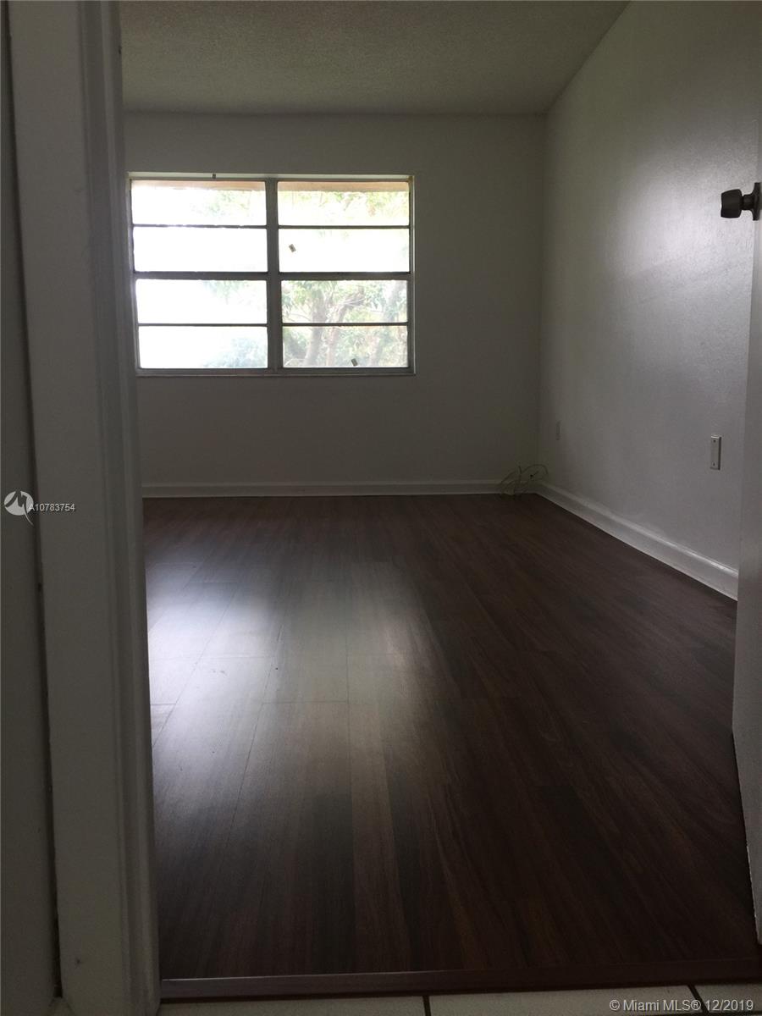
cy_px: 508
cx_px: 381
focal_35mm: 29
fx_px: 851
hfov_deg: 48.2
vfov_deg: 61.7
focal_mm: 4.15
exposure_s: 1/30
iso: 40
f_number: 2.2
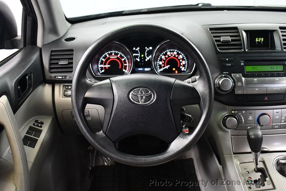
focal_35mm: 36
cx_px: 143
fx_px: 286
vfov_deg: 36.9
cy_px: 96
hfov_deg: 53.1
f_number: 3.5
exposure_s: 1/60
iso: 3200
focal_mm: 18
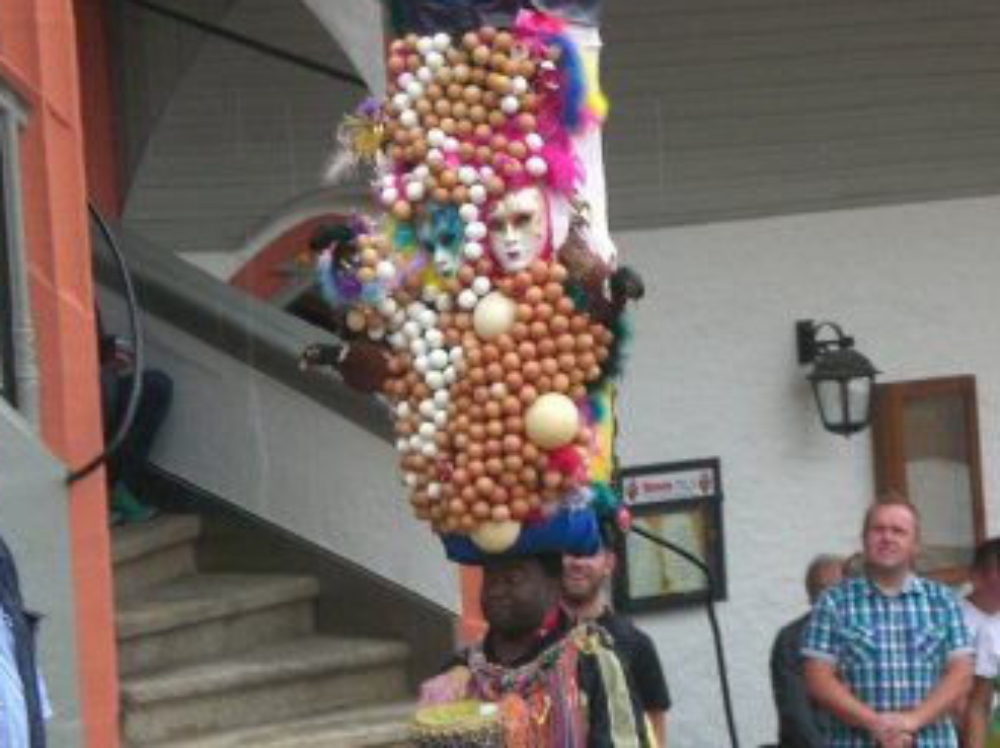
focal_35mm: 222
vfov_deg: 6.7
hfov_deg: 8.9
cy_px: 529
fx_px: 6406
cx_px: 441
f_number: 5.9
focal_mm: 18.9
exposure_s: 1/100
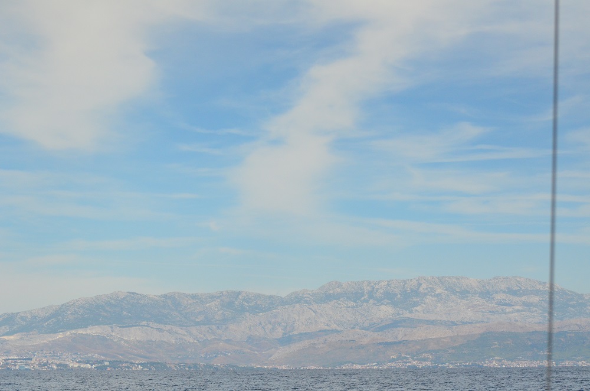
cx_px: 295
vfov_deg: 13.0
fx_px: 1717
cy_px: 196
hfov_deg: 19.5
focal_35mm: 105
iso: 1000
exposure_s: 1/8000
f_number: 5.6
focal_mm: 70
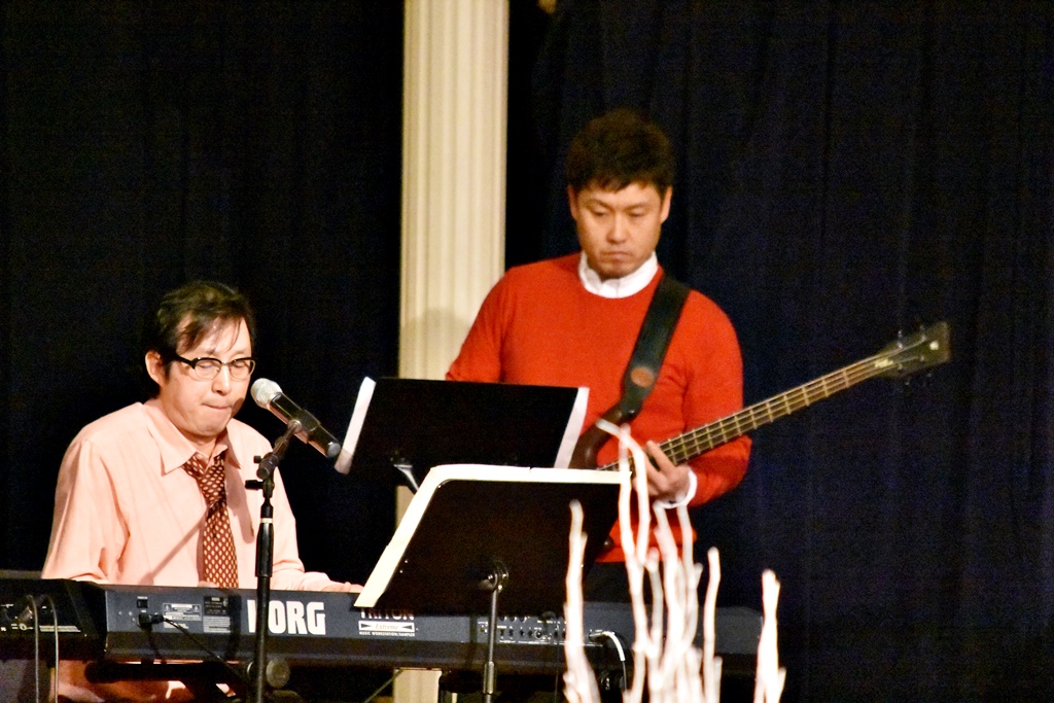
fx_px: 12298
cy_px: 352
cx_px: 527
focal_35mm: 420
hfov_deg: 4.9
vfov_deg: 3.3
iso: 20000
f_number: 5.6
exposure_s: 1/200
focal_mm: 280
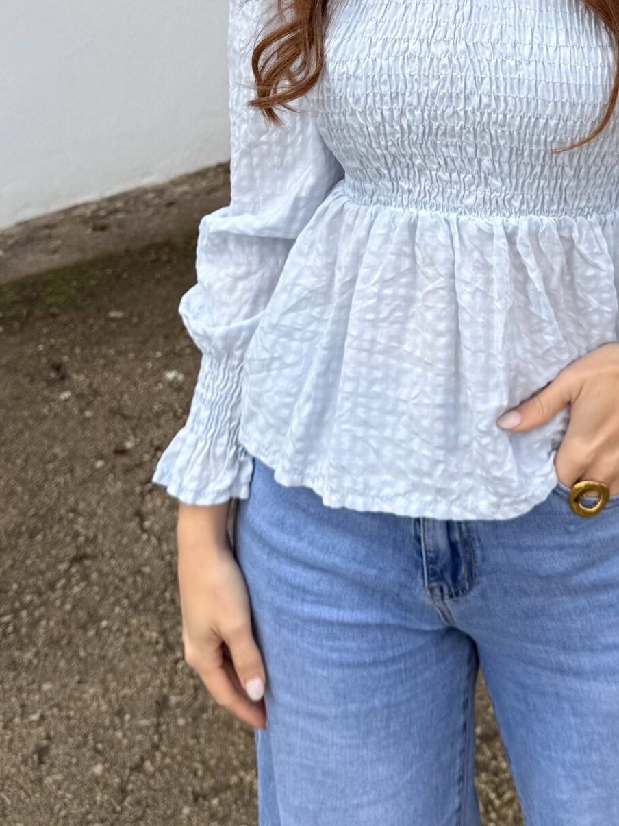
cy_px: 156
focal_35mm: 51
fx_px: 1216
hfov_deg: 28.0
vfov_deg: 36.1
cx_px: 497
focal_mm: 6.76
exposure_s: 1/1689
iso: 80
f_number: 1.78
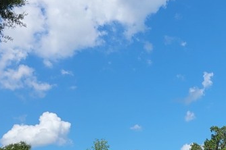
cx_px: 308
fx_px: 521
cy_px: 214
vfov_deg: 15.4
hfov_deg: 21.7
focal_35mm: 83
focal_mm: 5.4
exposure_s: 1/2790
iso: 40
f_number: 1.8
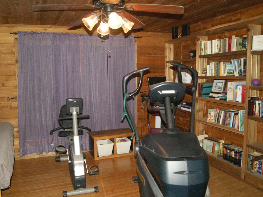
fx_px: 228
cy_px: 98
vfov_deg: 46.8
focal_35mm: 30
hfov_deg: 59.9
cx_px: 120
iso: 400
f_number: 5.6
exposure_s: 1/60
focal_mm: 18
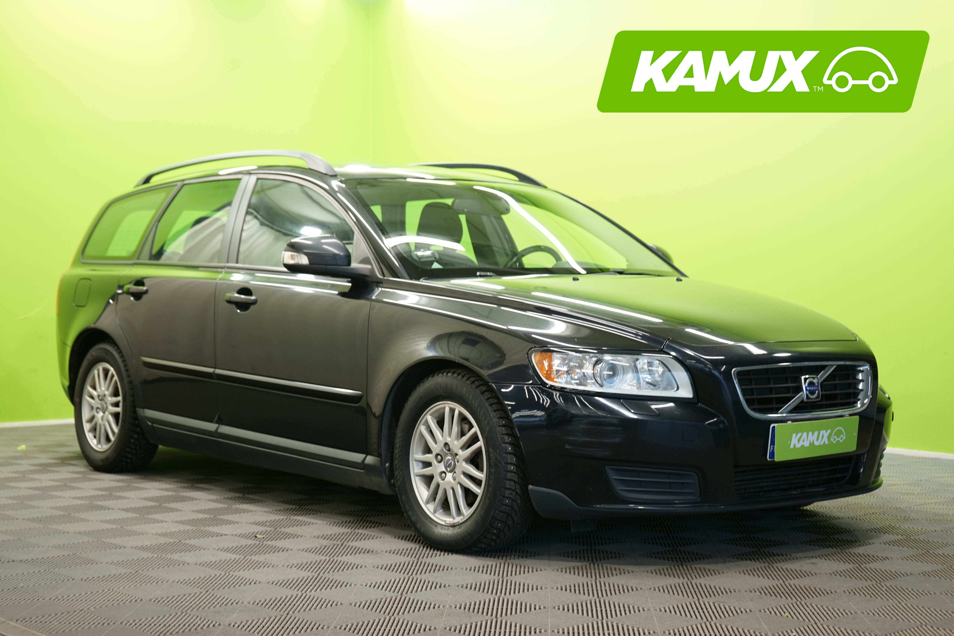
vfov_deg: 24.2
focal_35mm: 56
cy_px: 318
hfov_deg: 35.6
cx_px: 477
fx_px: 1484
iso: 320
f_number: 5
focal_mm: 56
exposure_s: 1/13
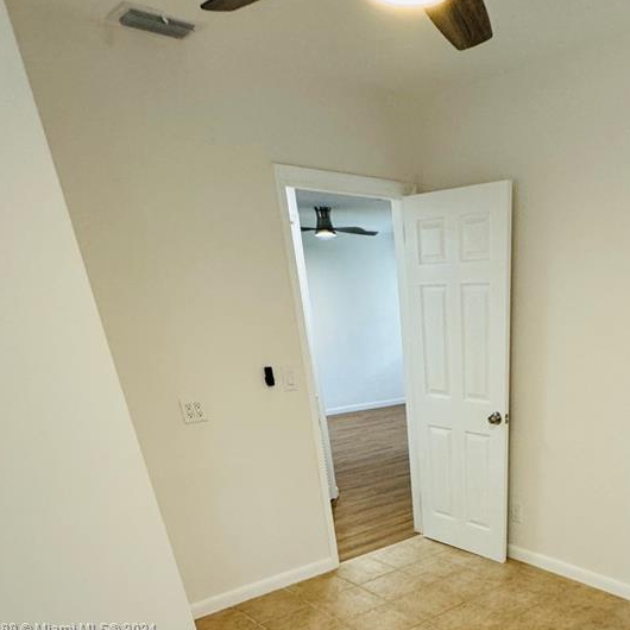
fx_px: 577
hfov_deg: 54.6
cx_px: 473
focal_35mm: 28
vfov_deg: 47.5
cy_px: 630
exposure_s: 1/120
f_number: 2.2
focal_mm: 2.22
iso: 250
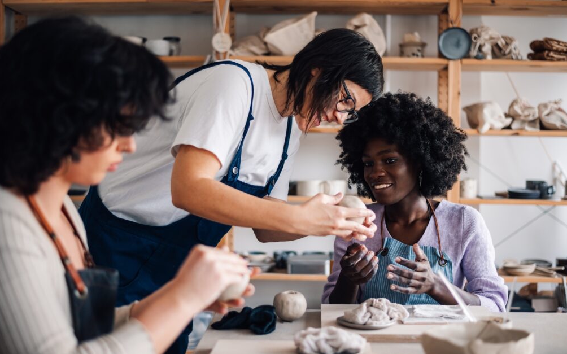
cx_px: 282
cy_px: 184
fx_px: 803
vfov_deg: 24.9
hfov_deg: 38.9
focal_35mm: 52
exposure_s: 1/320
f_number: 1.8
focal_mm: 50
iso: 250
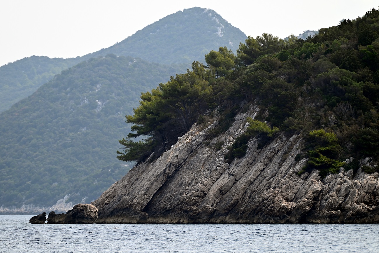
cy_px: 126
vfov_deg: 4.6
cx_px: 190
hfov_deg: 6.9
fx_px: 3158
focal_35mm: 300
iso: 250
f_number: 5.6
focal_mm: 300
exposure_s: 1/1000
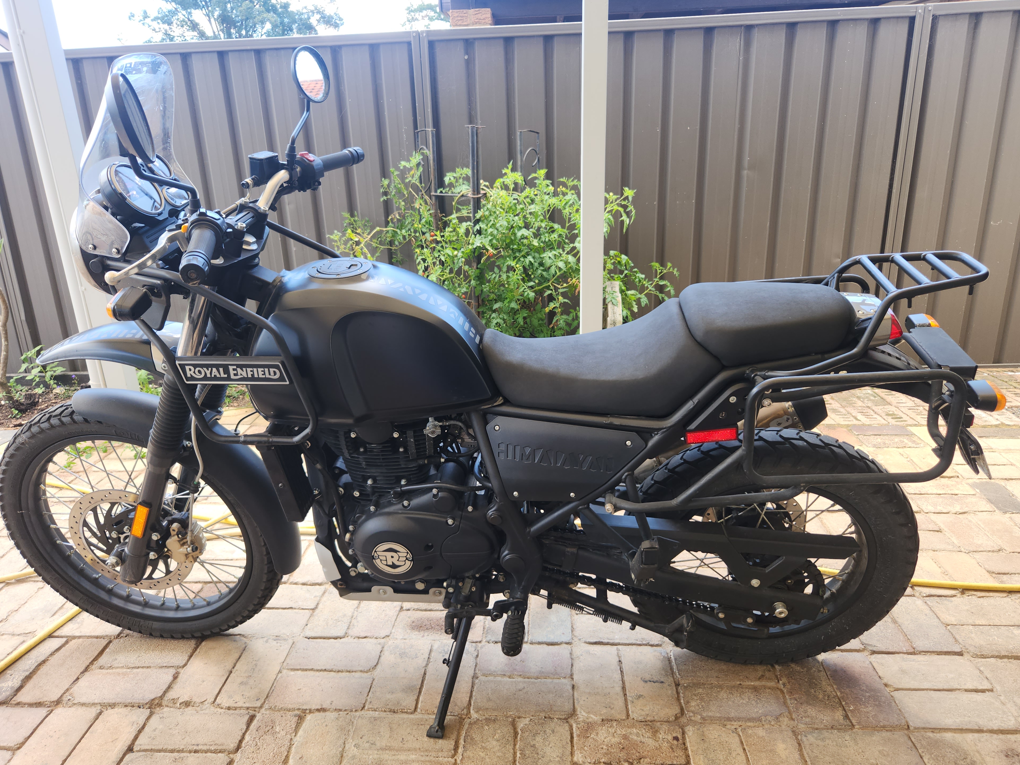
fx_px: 707
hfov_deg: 71.6
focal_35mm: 24
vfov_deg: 56.8
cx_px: 502
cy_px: 393
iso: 20
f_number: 1.8
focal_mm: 5.4
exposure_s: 1/100
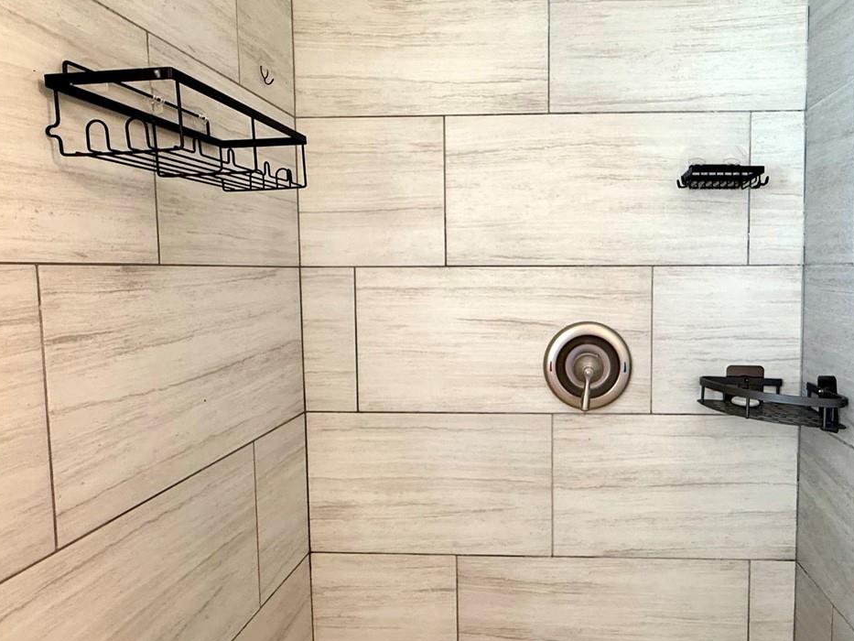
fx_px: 592
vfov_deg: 56.8
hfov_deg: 70.2
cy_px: 308
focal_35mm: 24
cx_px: 545
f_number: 2.2
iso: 200
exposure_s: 1/60
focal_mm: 2.22
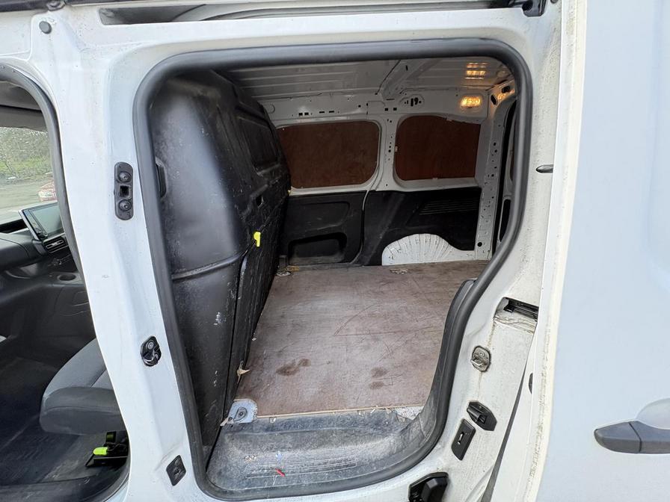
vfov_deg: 85.7
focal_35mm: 14
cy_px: 251
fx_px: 271
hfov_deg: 102.1
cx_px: 335
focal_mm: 2.22
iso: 125
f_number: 2.2
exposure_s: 1/99
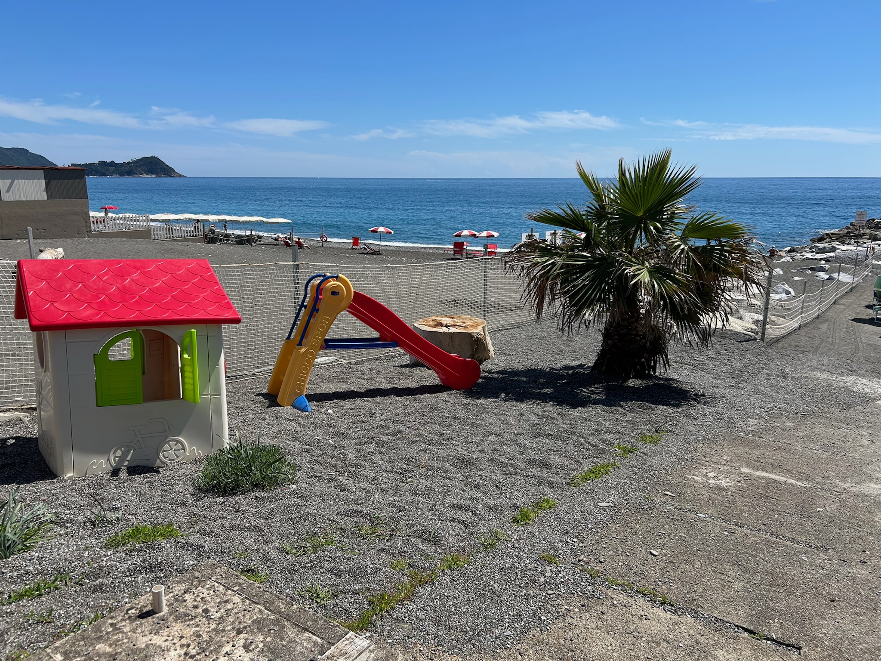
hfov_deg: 67.3
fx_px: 662
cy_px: 330
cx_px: 440
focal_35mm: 26
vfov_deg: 53.1
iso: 50
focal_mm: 5.7
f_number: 1.5
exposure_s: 1/5319
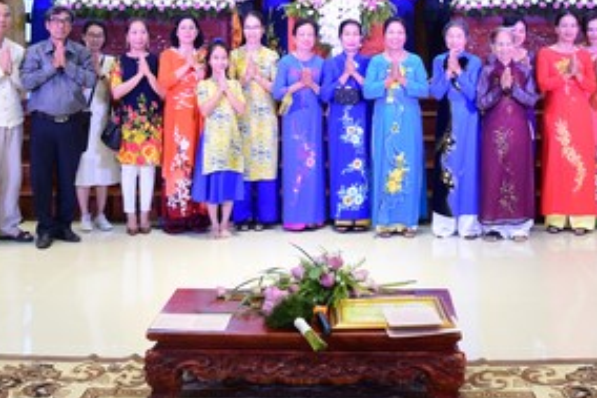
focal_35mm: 55
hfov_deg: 36.2
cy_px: -23
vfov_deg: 23.3
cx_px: 349
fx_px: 912
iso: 1000
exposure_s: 1/30
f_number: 7.1
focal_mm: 24
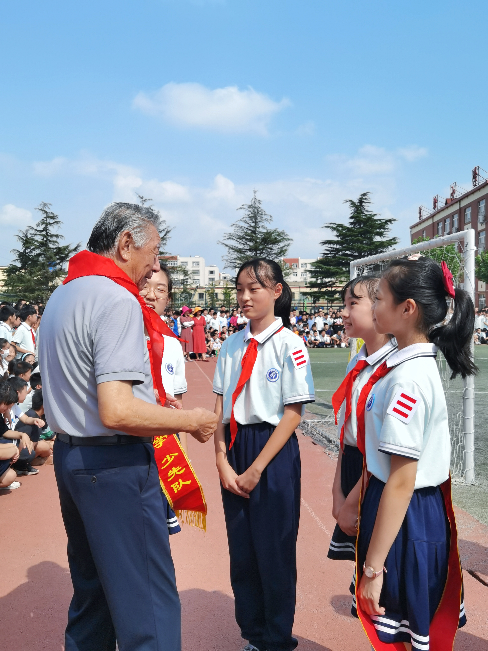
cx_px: 244
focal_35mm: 33
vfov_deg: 55.4
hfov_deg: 42.9
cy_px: 326
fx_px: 620
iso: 50
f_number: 1.9
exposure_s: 1/4505
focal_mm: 6.71
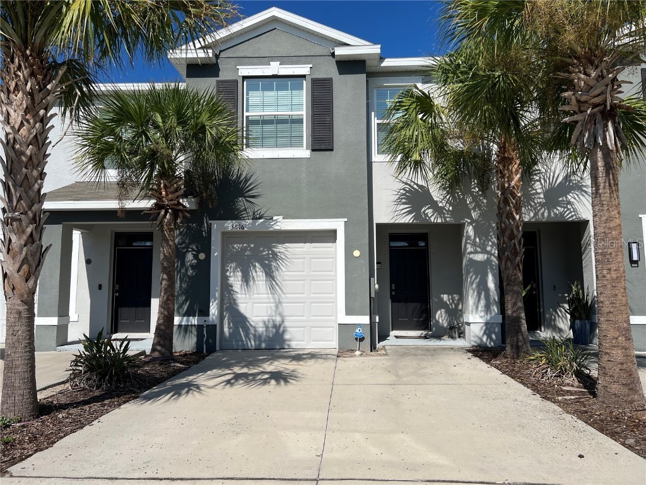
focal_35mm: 26
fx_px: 485
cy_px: 242
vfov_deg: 53.1
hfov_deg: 67.3
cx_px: 323
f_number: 1.5
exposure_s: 1/6993
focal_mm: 5.7
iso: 50
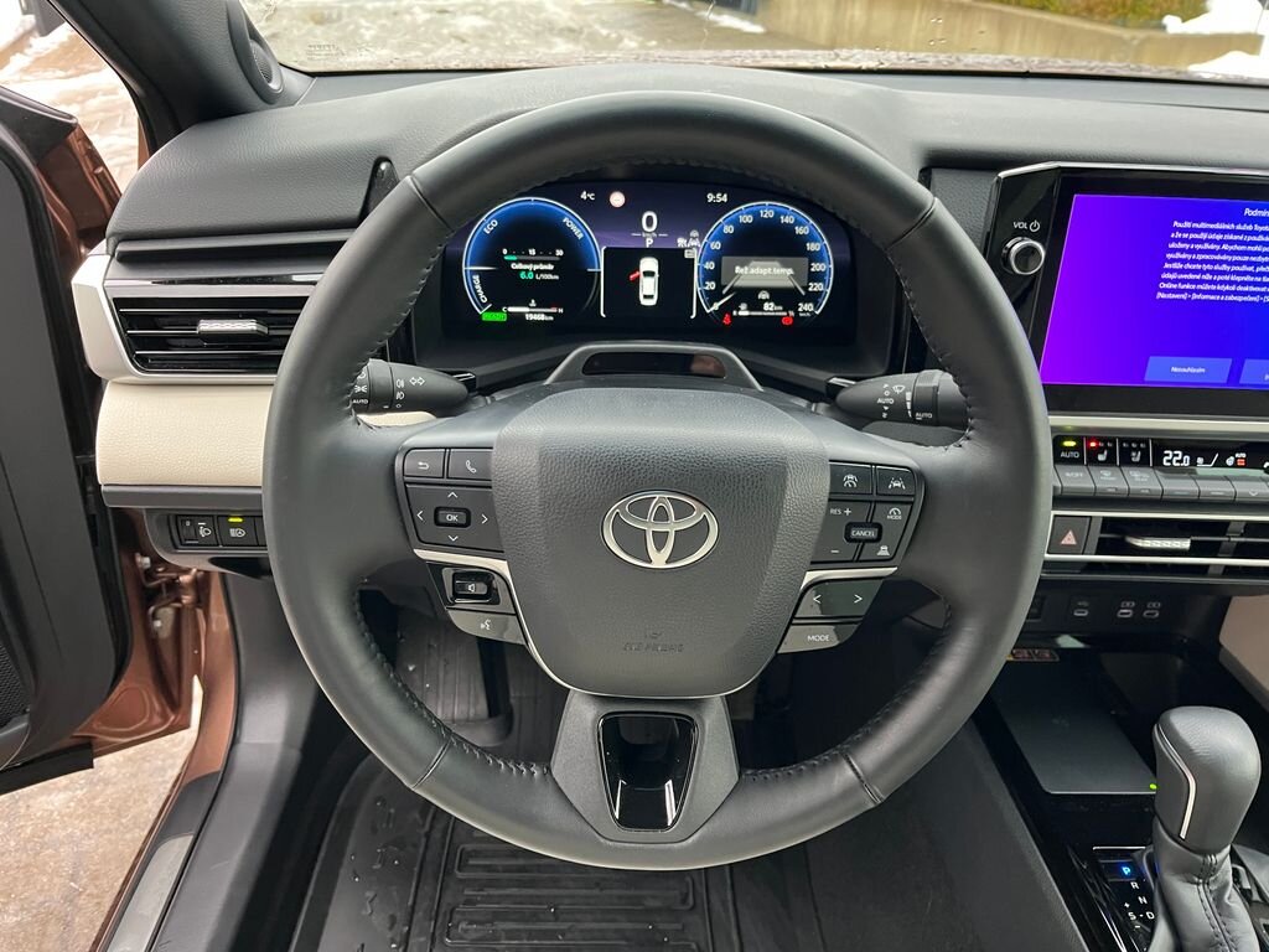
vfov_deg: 53.1
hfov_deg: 67.3
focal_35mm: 26
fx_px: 953
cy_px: 476
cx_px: 634
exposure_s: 1/60
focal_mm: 5.1
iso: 250
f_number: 1.6
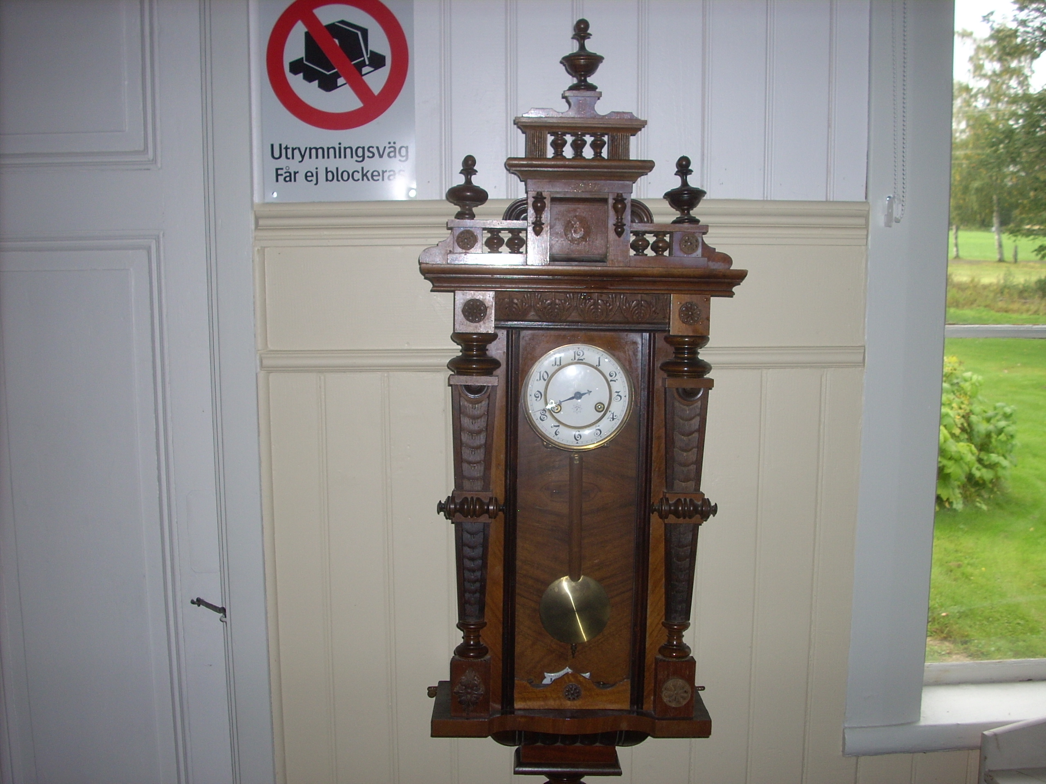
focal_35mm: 37
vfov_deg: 38.7
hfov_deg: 50.1
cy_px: 392
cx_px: 523
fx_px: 1118
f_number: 2.8
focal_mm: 6.2
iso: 64
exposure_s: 1/60
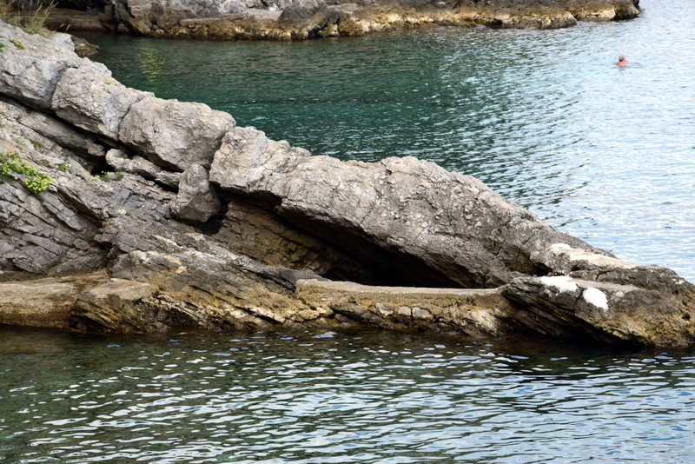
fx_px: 3042
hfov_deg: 13.0
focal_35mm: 158
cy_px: 232
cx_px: 348
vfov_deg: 8.7
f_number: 10
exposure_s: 1/250
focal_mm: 105
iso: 400
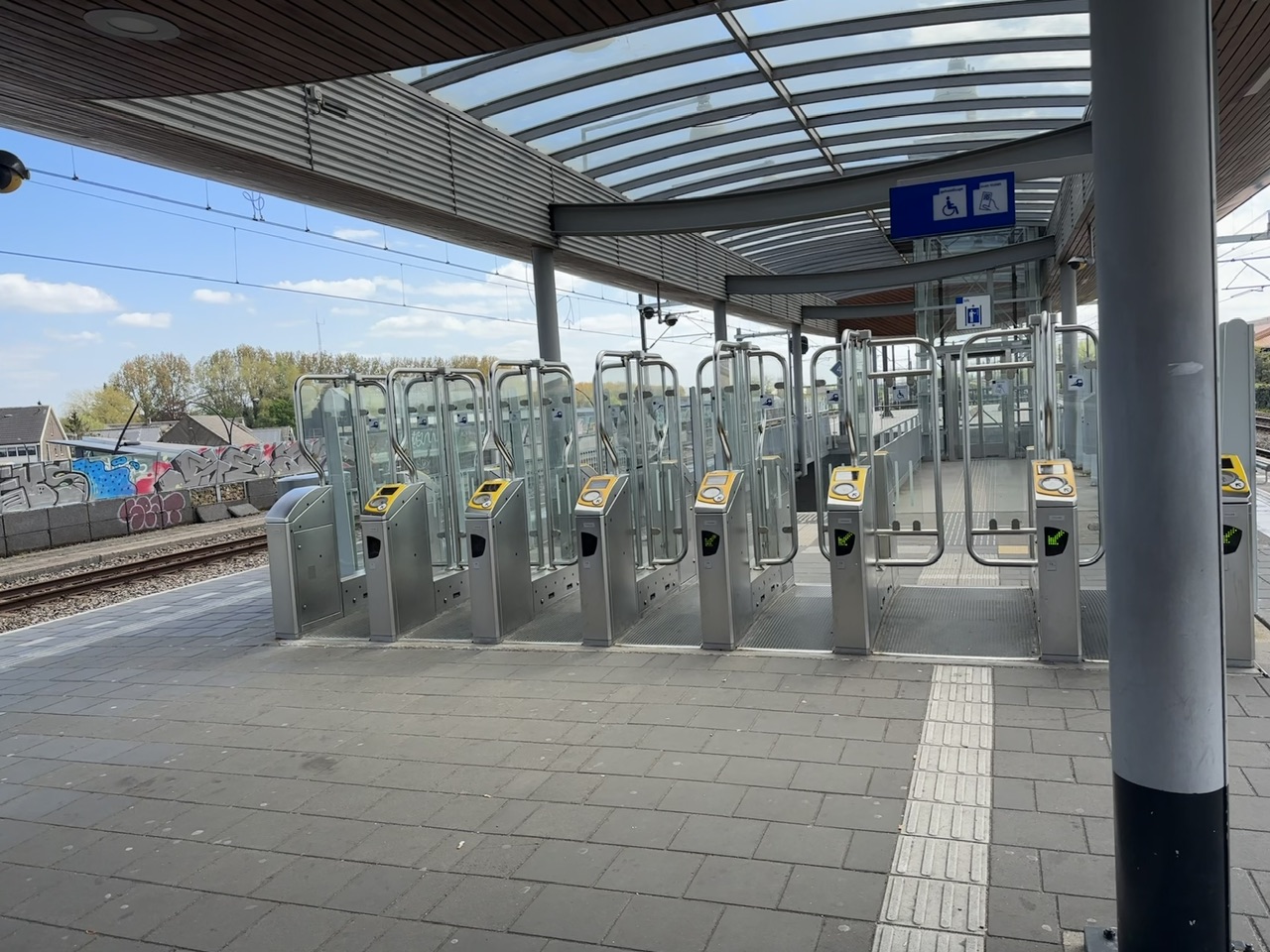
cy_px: 476
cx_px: 635
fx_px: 881
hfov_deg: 71.6
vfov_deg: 56.8
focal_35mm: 24
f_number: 1.78
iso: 80
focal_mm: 6.86
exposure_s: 1/2299
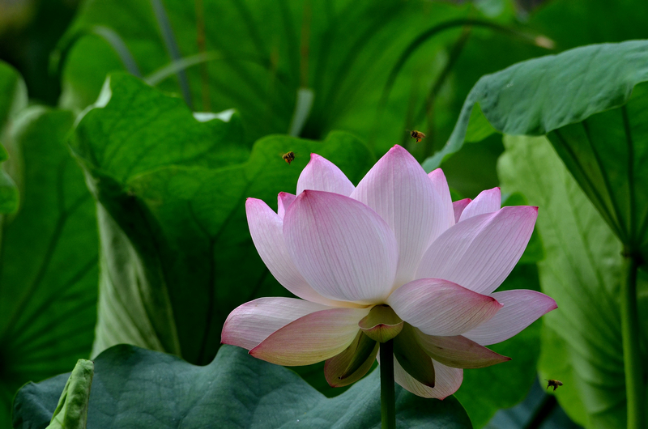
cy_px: 214
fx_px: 8084
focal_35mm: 450
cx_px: 324
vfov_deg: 3.0
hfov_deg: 4.6
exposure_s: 1/250
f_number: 11
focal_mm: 300
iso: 400
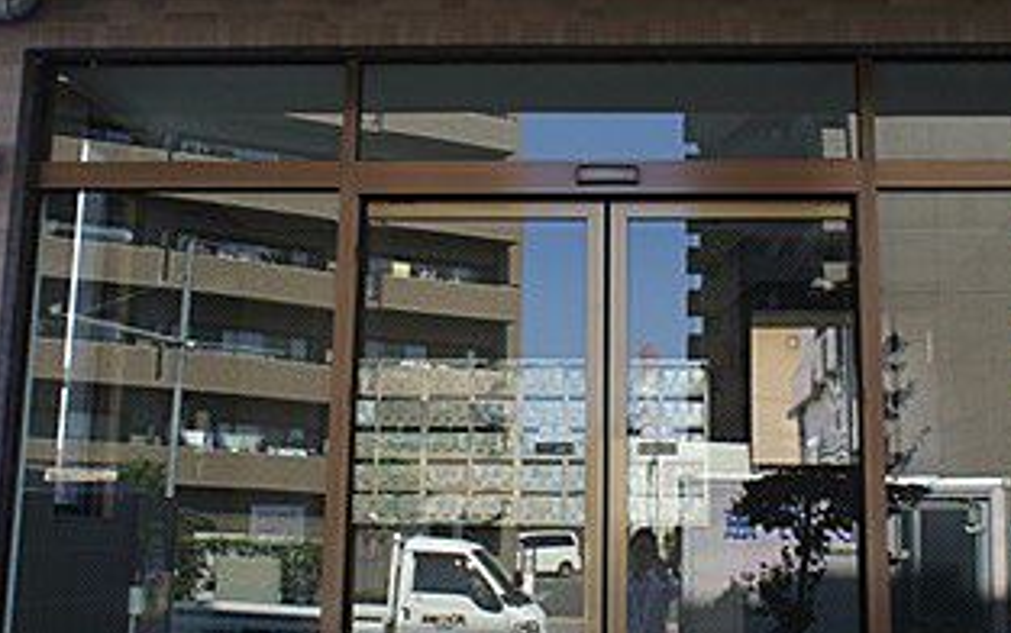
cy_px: 268
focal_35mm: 50
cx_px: 594
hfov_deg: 40.1
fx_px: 1378
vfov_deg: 25.8
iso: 200
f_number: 10
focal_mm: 16
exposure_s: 1/50
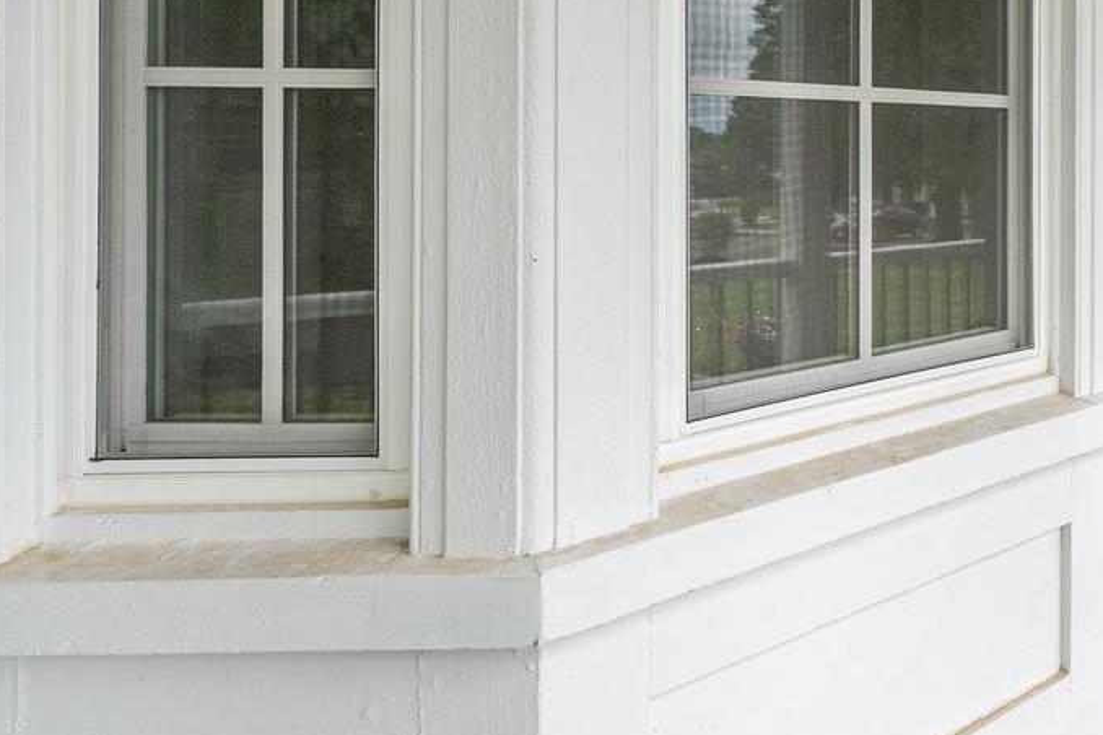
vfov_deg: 37.2
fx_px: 1042
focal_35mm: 34
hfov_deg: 47.2
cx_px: 1085
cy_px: 122
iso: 250
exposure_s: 1/125
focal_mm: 16
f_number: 10
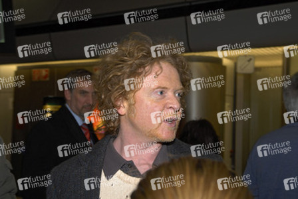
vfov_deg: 29.0
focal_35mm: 46
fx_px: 385
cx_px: 149
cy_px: 100
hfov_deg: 42.3
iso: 500
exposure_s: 1/100
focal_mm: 31
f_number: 5
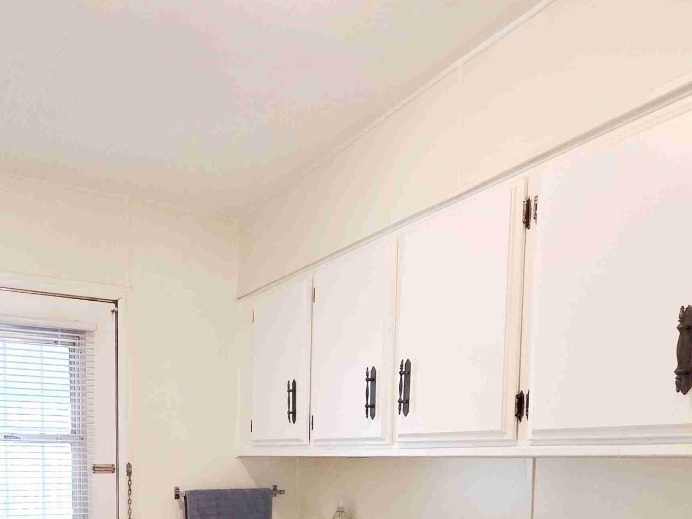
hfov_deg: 59.3
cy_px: 512
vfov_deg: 41.2
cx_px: 266
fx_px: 600
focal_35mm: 30
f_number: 2.2
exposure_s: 1/60
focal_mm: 2.2
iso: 320
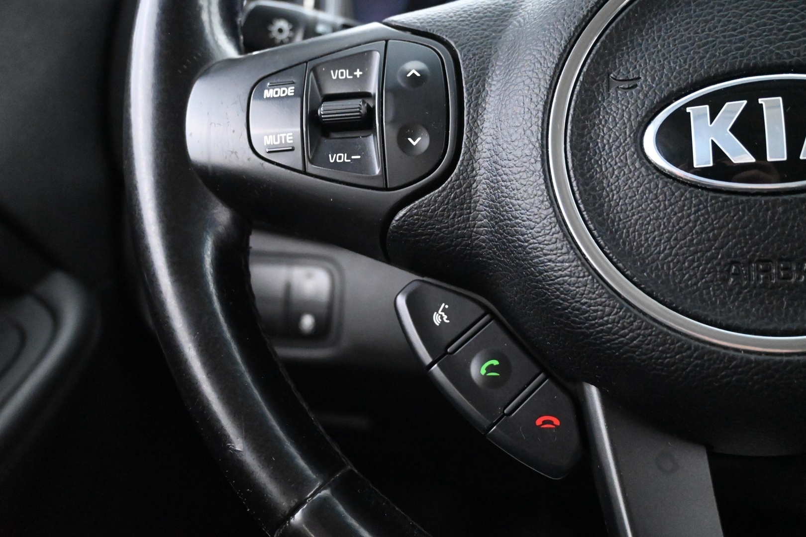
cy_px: 268
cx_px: 403
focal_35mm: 33
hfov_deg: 57.2
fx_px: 739
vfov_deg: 40.0
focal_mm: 22
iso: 10000
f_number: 4
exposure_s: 1/40
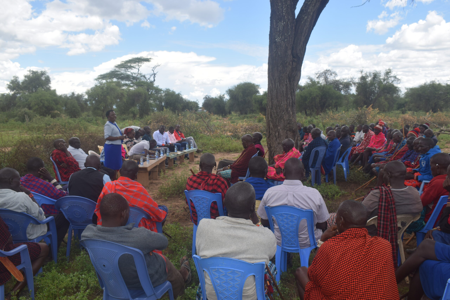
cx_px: 225
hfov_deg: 57.2
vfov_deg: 40.0
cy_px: 150
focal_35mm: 33
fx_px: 412
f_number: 8
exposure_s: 1/200
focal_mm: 22
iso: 100
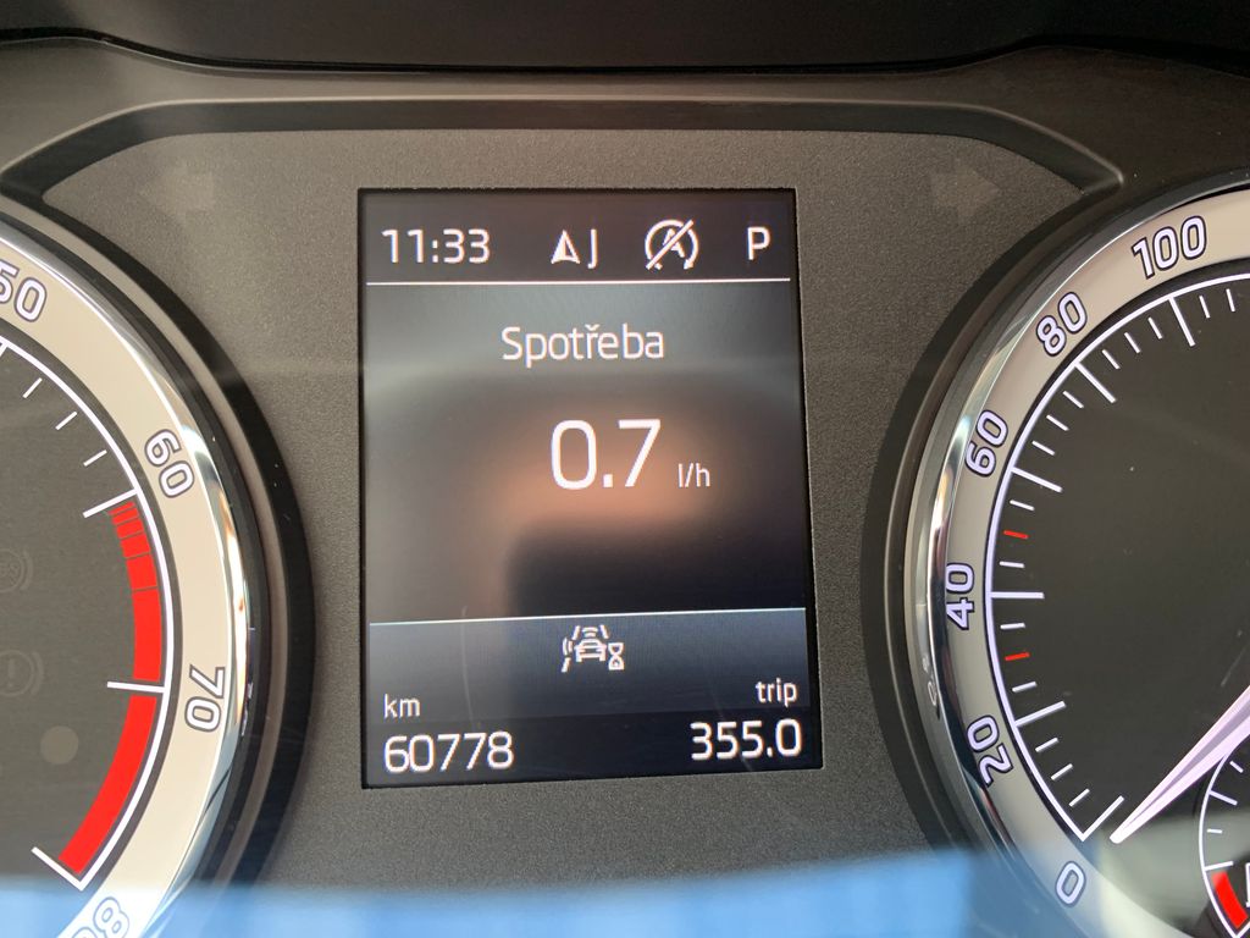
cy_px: 469
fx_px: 939
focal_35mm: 26
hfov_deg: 67.3
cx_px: 625
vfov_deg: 53.1
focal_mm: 4.25
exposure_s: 1/56
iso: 160
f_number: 1.8
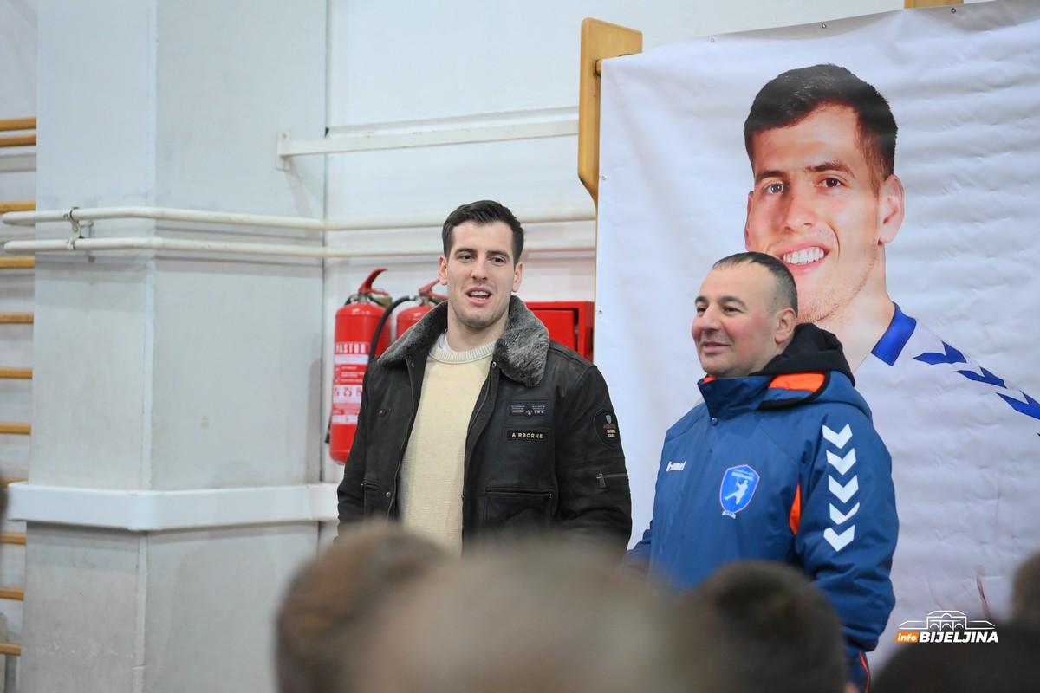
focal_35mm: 70
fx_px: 2022
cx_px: 520
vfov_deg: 19.5
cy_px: 346
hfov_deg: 28.8
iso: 3200
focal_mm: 70
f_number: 2.8
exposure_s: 1/320
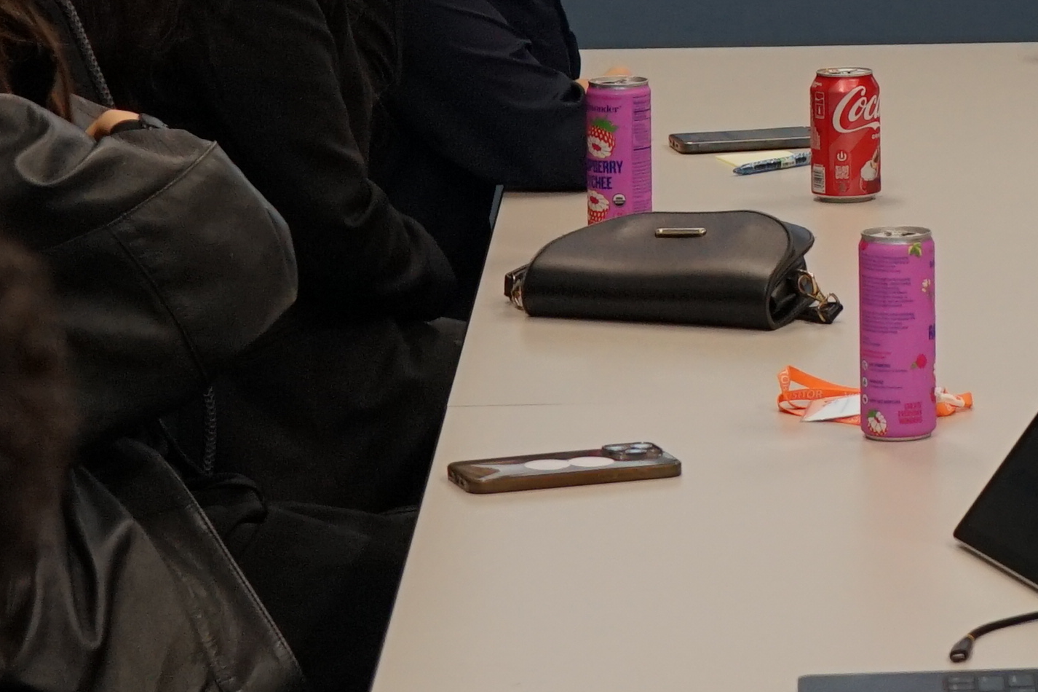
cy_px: -269
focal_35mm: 202
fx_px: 5823
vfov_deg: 6.7
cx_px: 1406
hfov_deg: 10.0
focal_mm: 48
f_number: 4.5
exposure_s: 1/160
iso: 1000
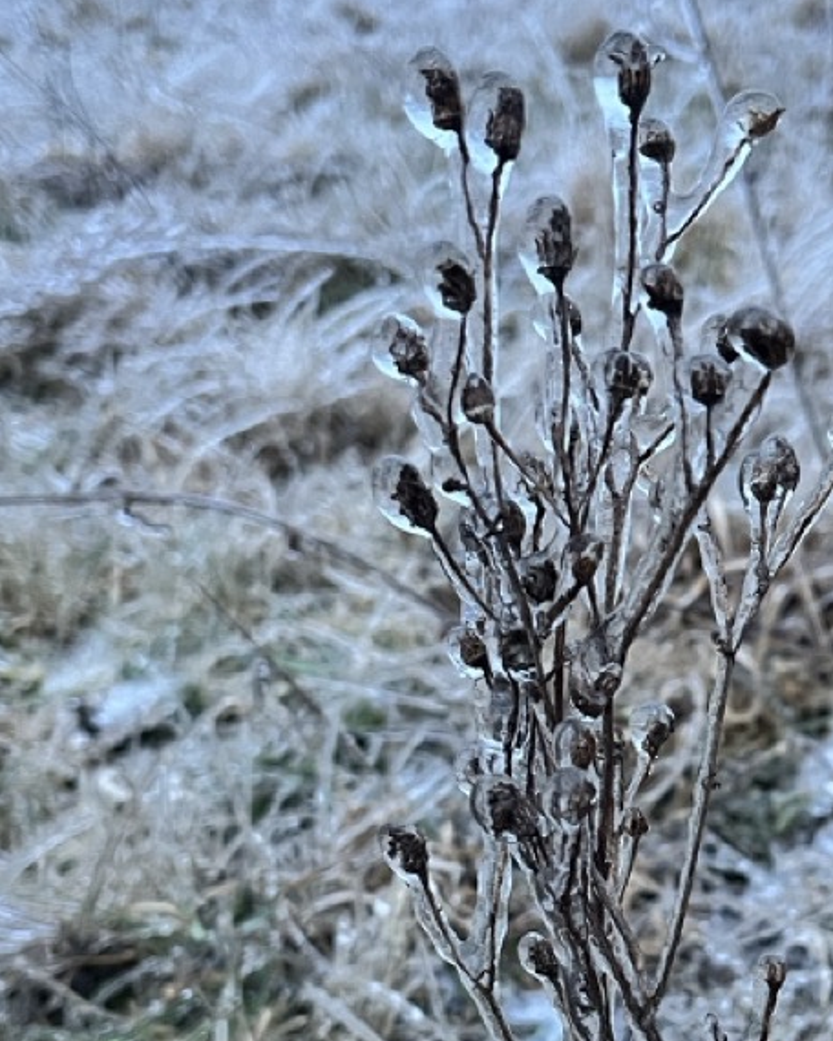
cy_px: 749
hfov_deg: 26.3
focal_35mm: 57
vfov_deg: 32.5
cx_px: 639
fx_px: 1757
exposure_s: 1/60
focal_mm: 5.1
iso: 250
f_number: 1.6
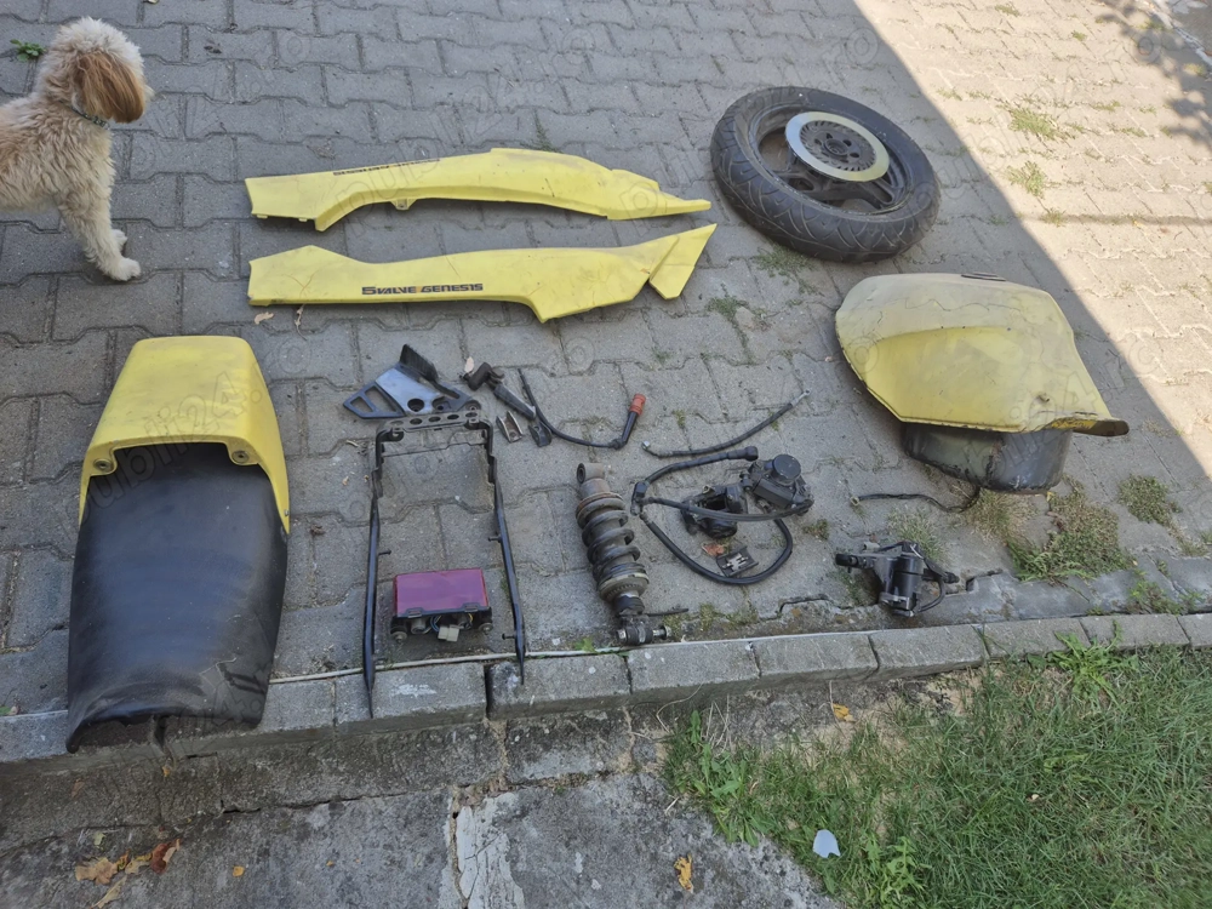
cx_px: 606
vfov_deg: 58.9
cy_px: 454
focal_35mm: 23
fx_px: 805
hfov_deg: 73.9
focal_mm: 5.4
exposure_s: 1/396
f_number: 1.8
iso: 25
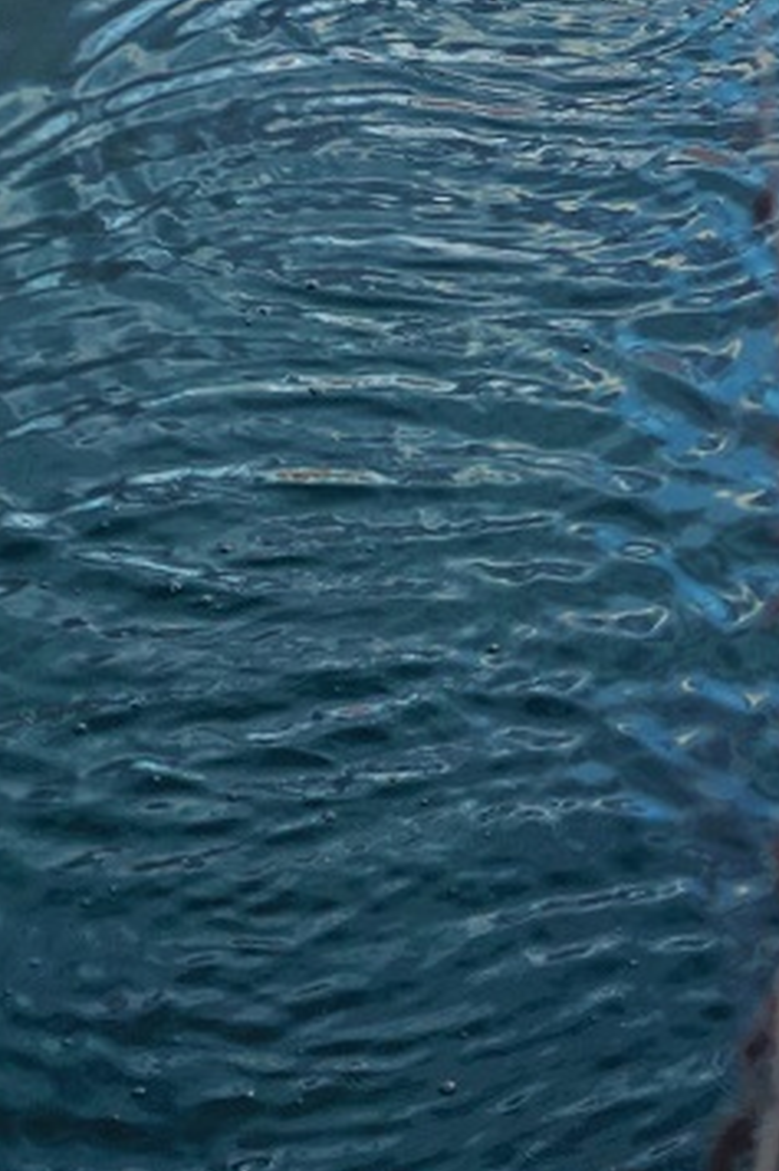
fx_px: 4028
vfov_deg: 15.4
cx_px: 766
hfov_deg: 11.0
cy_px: -549
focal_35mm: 124
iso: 200
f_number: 4
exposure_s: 1/60
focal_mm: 35
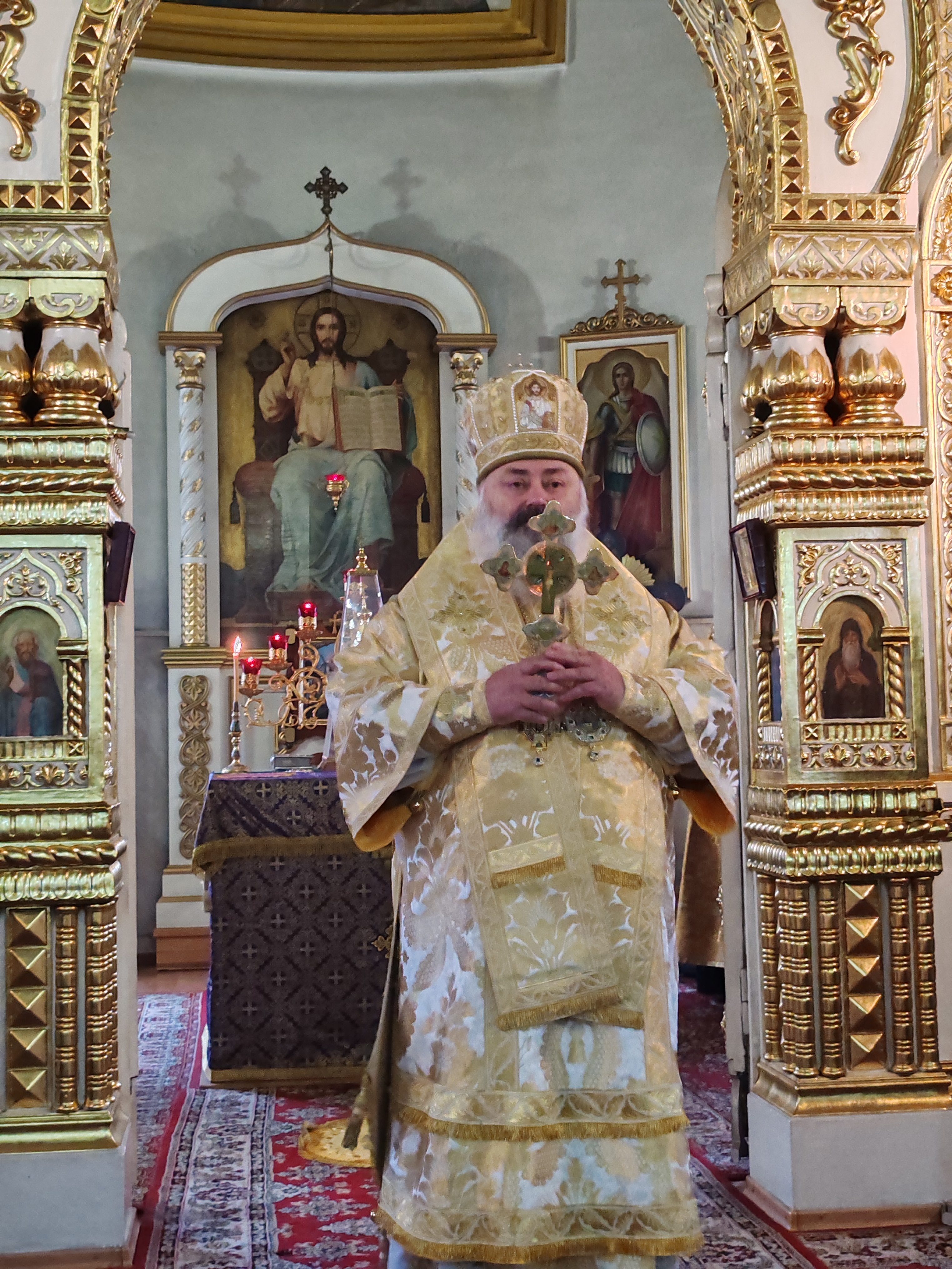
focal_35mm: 54
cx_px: 476
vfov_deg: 35.5
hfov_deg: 27.0
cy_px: 634
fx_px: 1980
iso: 1250
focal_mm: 6.12
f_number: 1.9
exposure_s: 1/50
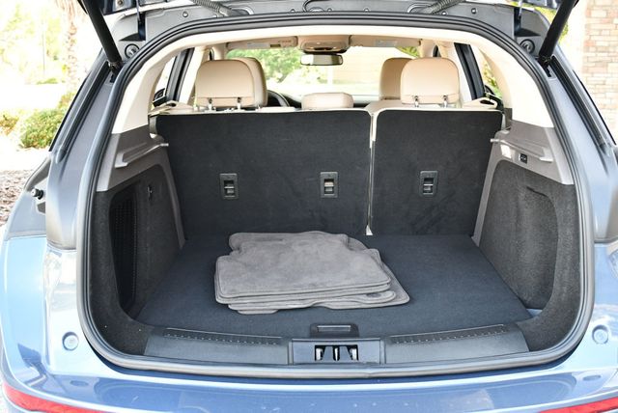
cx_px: 309
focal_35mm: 36
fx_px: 619
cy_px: 206
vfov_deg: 36.9
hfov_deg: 53.1
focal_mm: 18
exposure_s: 1/160
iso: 800
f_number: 3.5
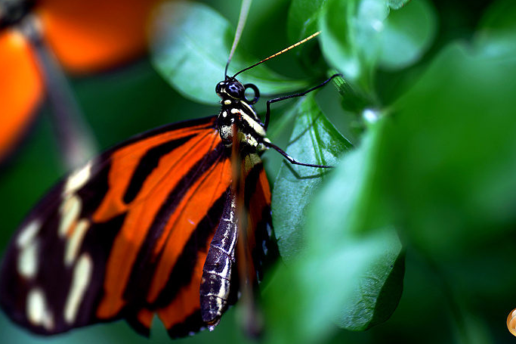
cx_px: 226
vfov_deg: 10.1
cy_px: 96
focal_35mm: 135
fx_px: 1934
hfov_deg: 15.2
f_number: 2.8
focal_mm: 90
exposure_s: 1/125
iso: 50
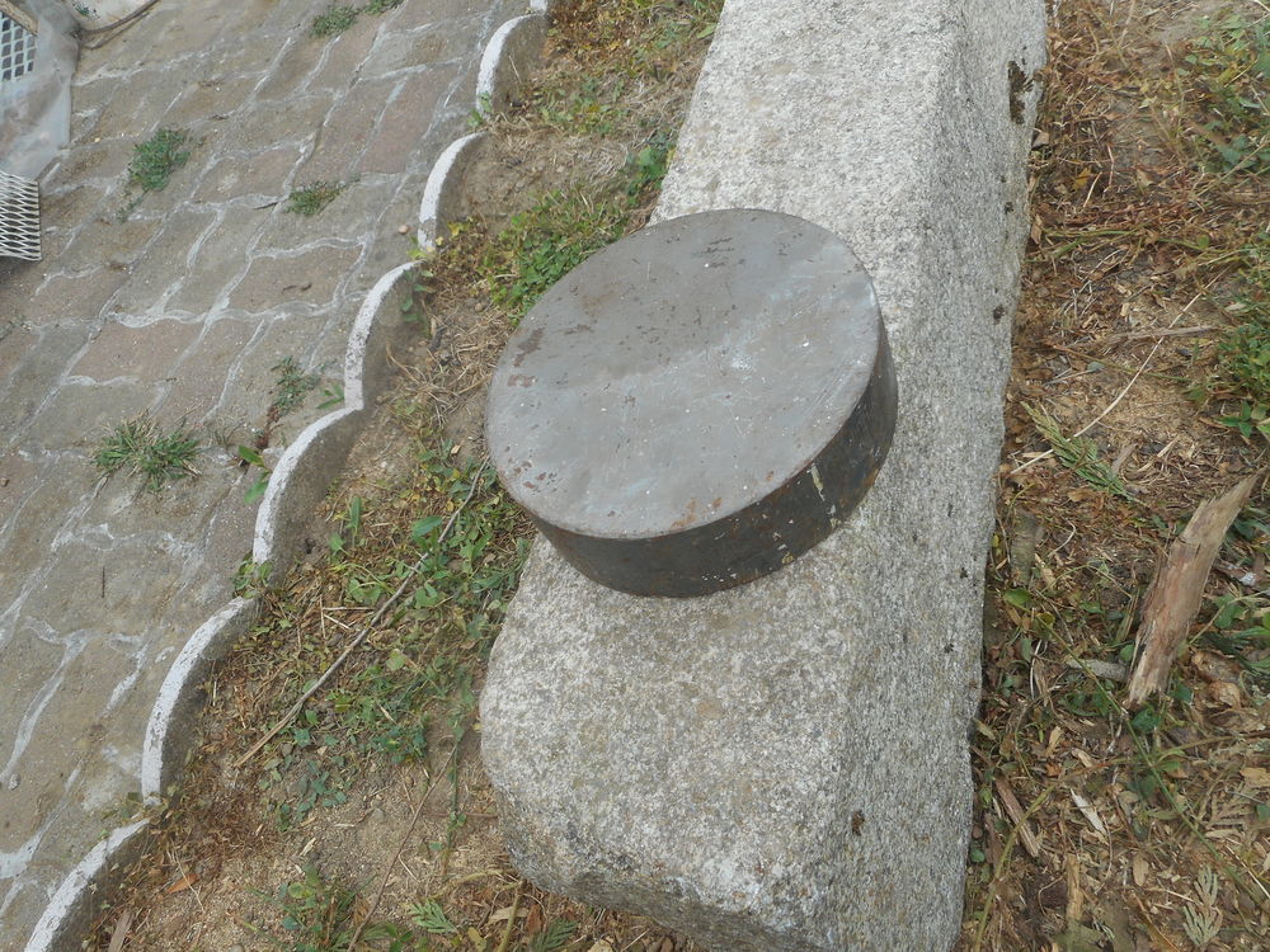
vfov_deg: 54.9
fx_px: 917
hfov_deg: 69.4
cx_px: 635
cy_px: 476
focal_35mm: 25
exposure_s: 1/125
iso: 80
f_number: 3.7
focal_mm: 4.5
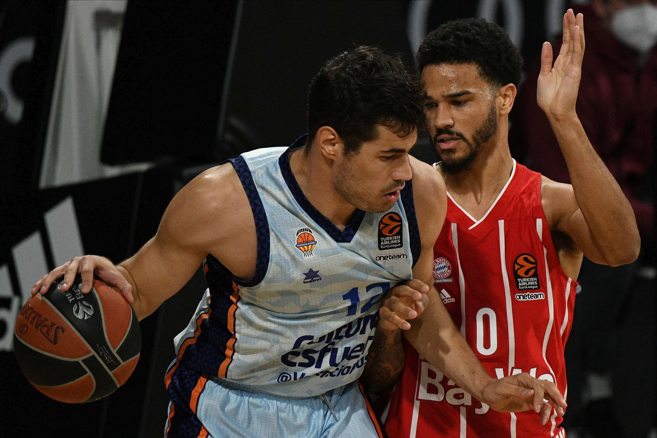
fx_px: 9123
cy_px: 219
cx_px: 328
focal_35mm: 500
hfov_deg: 4.1
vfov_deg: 2.7
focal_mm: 500
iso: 4000
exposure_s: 1/1600
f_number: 5.6
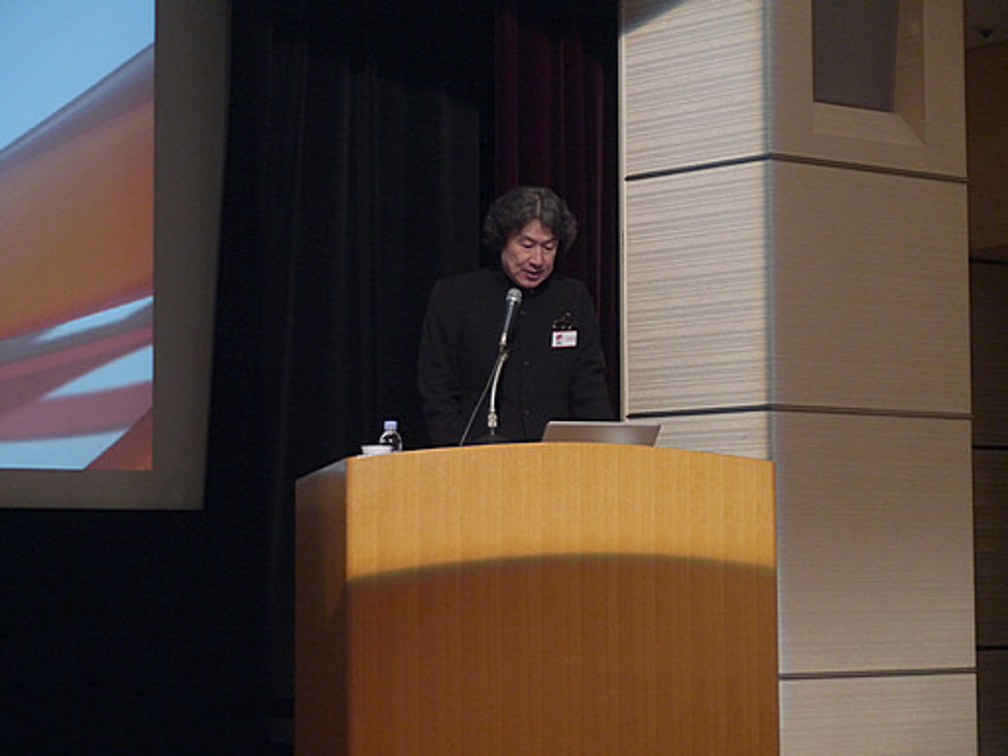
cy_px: 378
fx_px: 2446
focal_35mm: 84
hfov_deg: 23.3
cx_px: 504
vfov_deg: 17.6
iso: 1600
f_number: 5.6
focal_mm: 42
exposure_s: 1/80
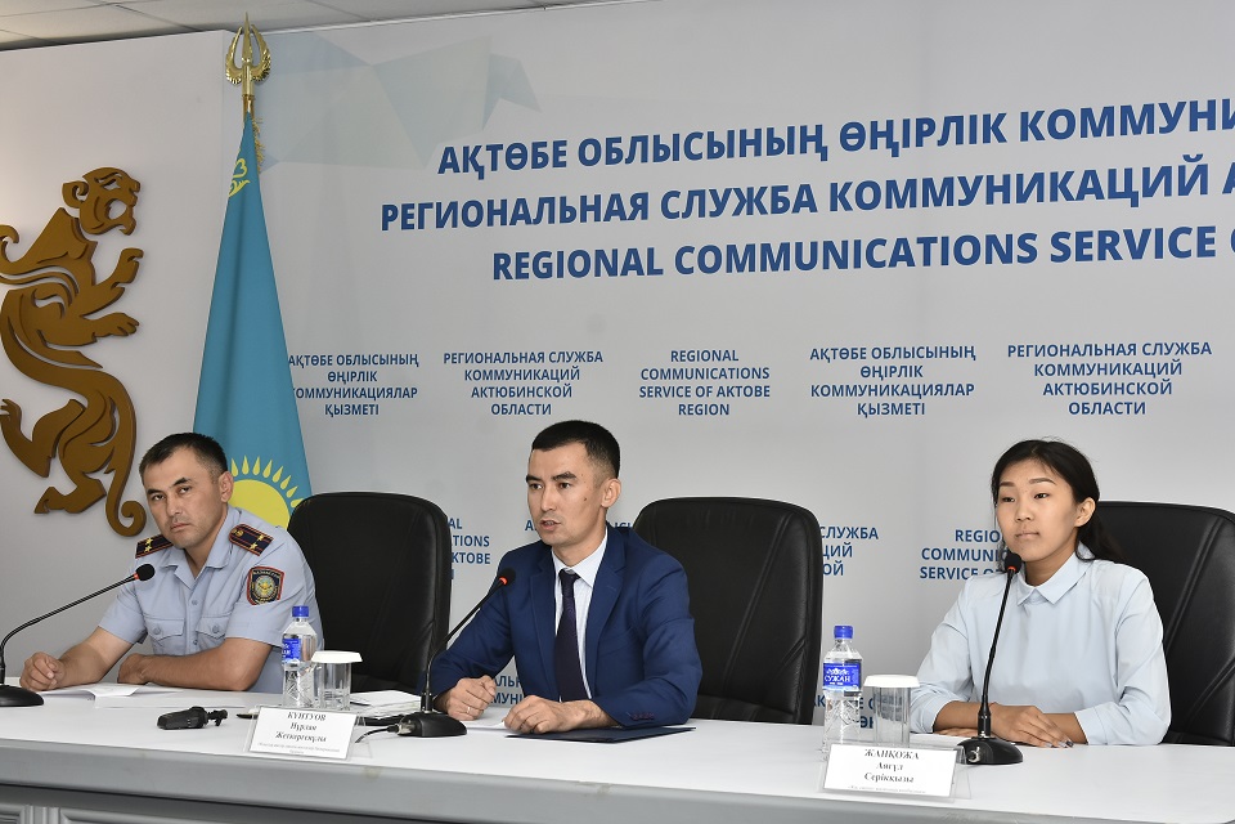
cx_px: 618
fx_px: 2315
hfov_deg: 29.9
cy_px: 412
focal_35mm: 68
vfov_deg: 20.2
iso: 500
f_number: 6.3
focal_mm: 45
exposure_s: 1/160
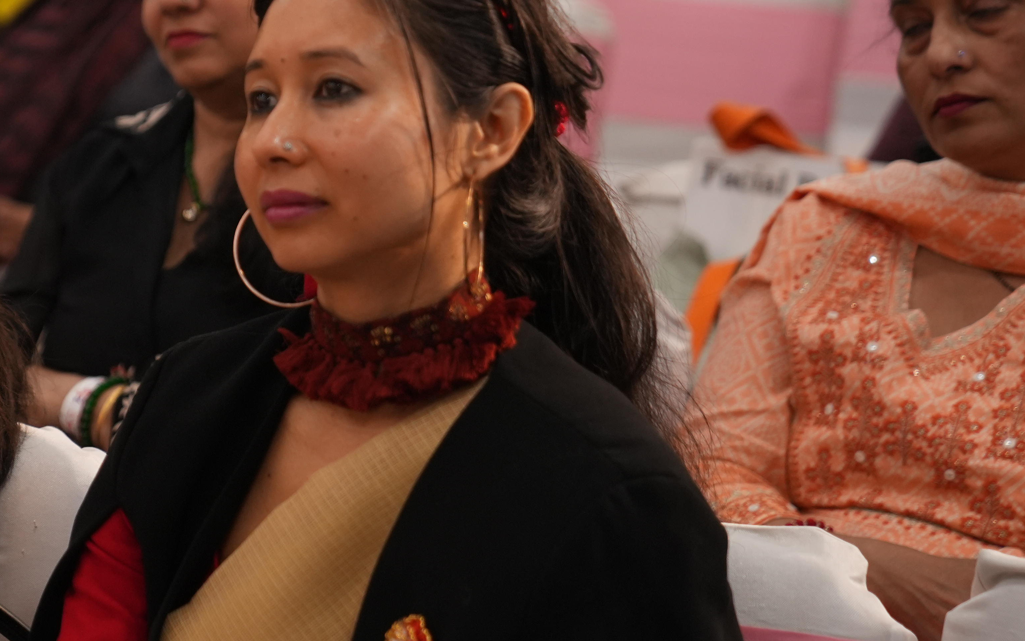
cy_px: 202
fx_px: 4526
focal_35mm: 162
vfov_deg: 8.1
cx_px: -18
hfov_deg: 12.8
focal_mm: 70
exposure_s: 1/250
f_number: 2.8
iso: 1000
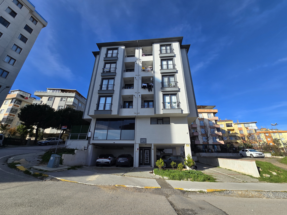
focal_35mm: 13
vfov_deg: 89.9
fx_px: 108
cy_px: 108
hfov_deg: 106.2
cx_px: 144
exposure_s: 1/1925
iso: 50
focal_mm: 2.2
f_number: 2.2
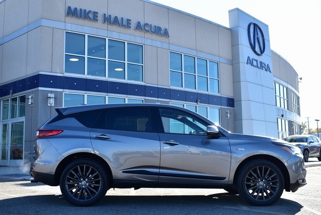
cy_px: 108
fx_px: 361
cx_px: 160
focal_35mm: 40
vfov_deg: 33.1
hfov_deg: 47.9
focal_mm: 27
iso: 100
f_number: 6.3
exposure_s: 1/160
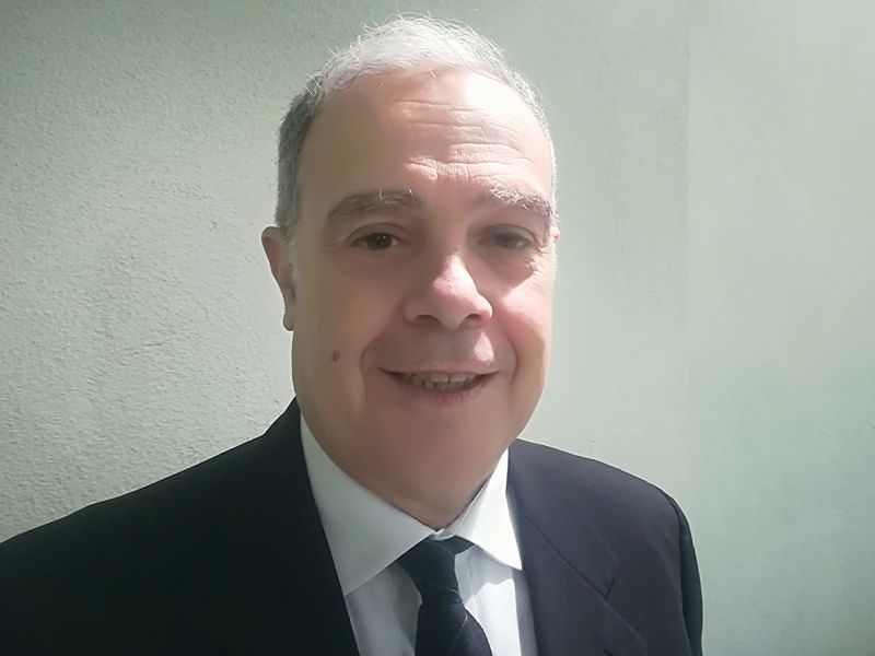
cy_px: 328
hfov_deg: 67.3
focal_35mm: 26
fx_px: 657
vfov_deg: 53.1
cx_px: 438
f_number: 2.2
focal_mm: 3.83
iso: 500
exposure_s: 1/14.3
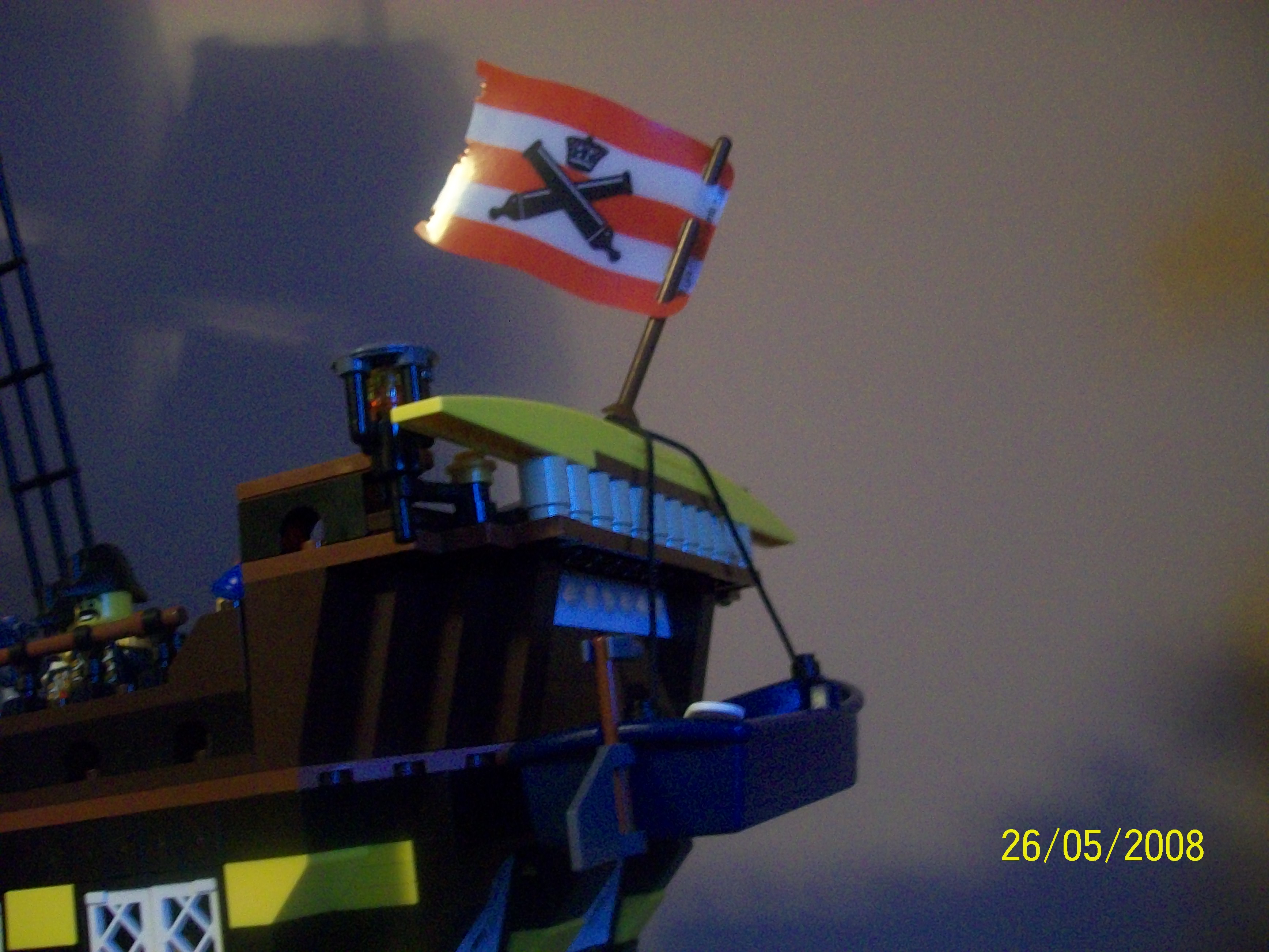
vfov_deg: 39.7
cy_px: 476
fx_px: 1320
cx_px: 634
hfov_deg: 51.4
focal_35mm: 36
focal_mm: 6
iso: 200
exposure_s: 1/8
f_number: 2.7
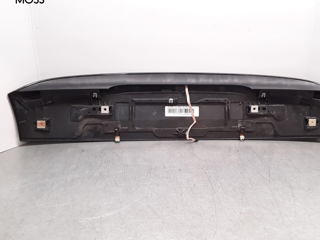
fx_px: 296
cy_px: 109
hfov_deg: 56.6
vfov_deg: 44.1
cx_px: 181
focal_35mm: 32
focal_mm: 2.91
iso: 64
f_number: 1.9
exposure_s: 1/50
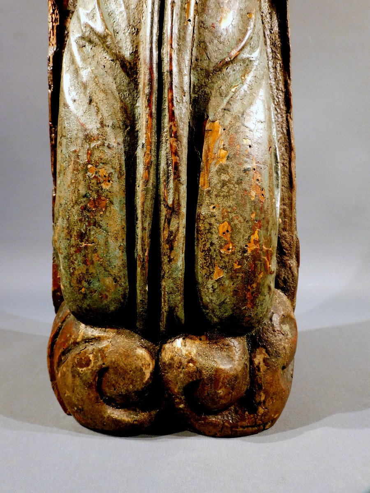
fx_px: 342
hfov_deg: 56.8
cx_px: 185
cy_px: 246
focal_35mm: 24
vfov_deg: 71.6
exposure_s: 1/20
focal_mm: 4.3
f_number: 3.3
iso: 400
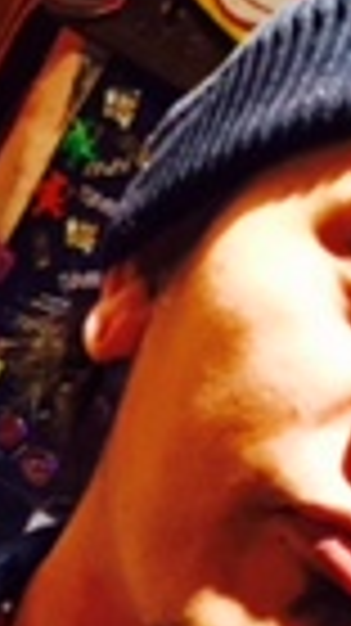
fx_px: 2404
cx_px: -158
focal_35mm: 145
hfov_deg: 8.2
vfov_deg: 13.2
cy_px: 1171
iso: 250
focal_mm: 4.15
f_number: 2.2
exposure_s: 1/15
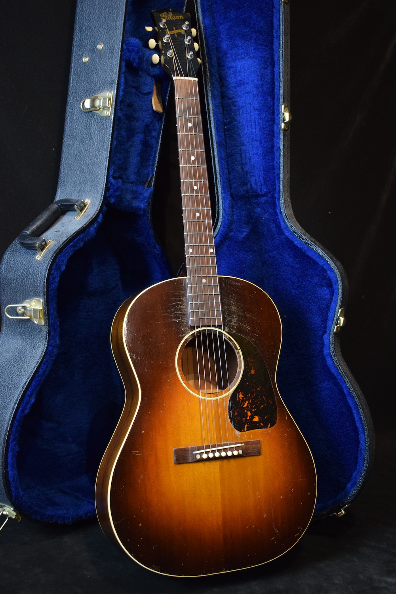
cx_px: 198
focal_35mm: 46
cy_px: 297
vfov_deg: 42.3
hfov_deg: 28.9
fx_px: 767
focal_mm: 31
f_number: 4.2
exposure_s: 1/30
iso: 2500
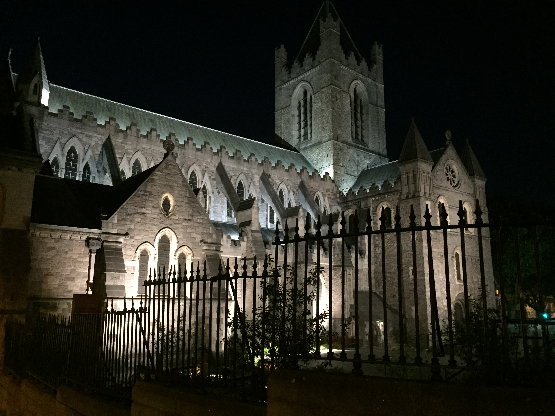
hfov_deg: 61.7
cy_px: 208
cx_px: 278
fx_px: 465
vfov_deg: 48.2
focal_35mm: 29
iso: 400
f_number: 2.2
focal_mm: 4.15
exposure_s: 1/17
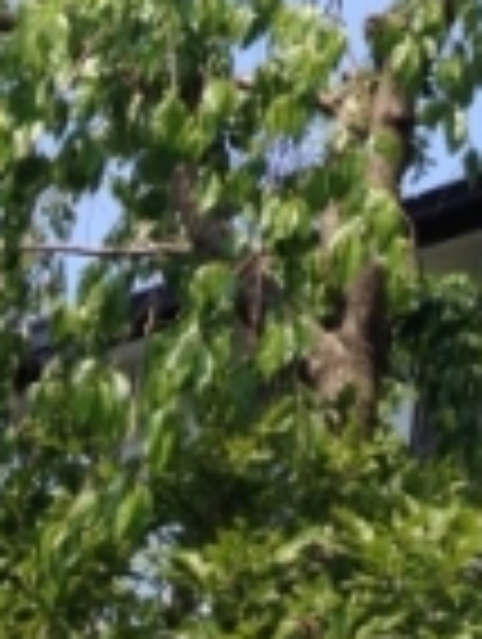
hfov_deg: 11.6
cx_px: 687
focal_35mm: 123
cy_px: -436
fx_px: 2277
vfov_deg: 14.4
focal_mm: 4.28
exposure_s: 1/1004
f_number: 2.4
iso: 50
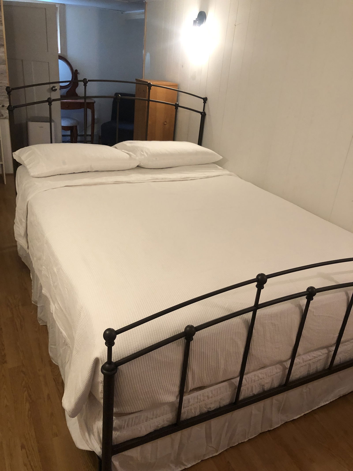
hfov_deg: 49.7
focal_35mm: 28
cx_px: 176
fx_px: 381
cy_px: 236
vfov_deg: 63.4
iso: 64
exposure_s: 1/15
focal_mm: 3.99
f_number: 1.8
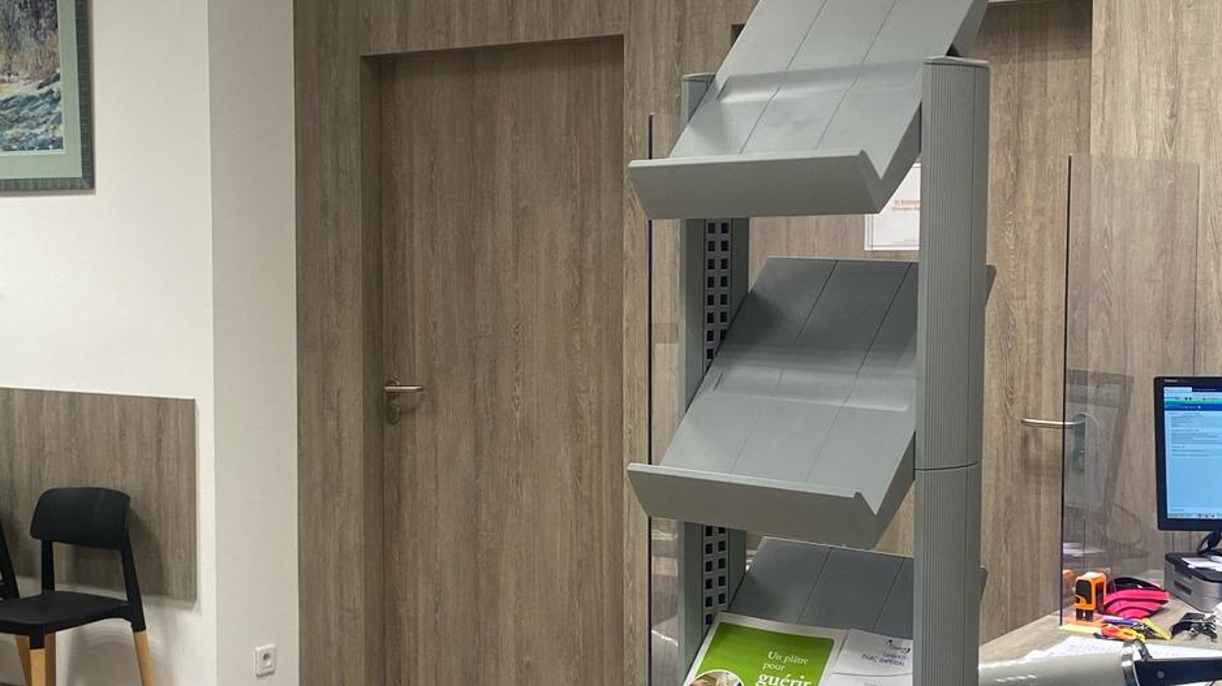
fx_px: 1879
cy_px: 375
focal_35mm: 58
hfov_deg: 35.9
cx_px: 476
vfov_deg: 20.7
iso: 100
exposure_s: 1/80
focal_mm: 4.25
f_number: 1.8
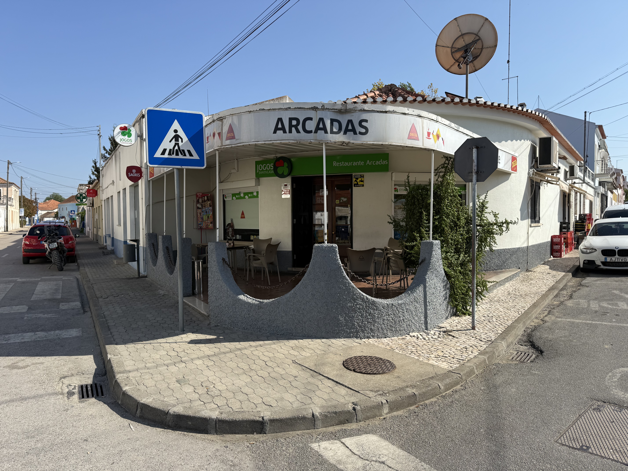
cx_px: 314
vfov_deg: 56.8
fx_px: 435
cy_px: 236
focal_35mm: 24
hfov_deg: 71.6
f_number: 1.78
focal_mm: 6.76
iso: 80
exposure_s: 1/4975
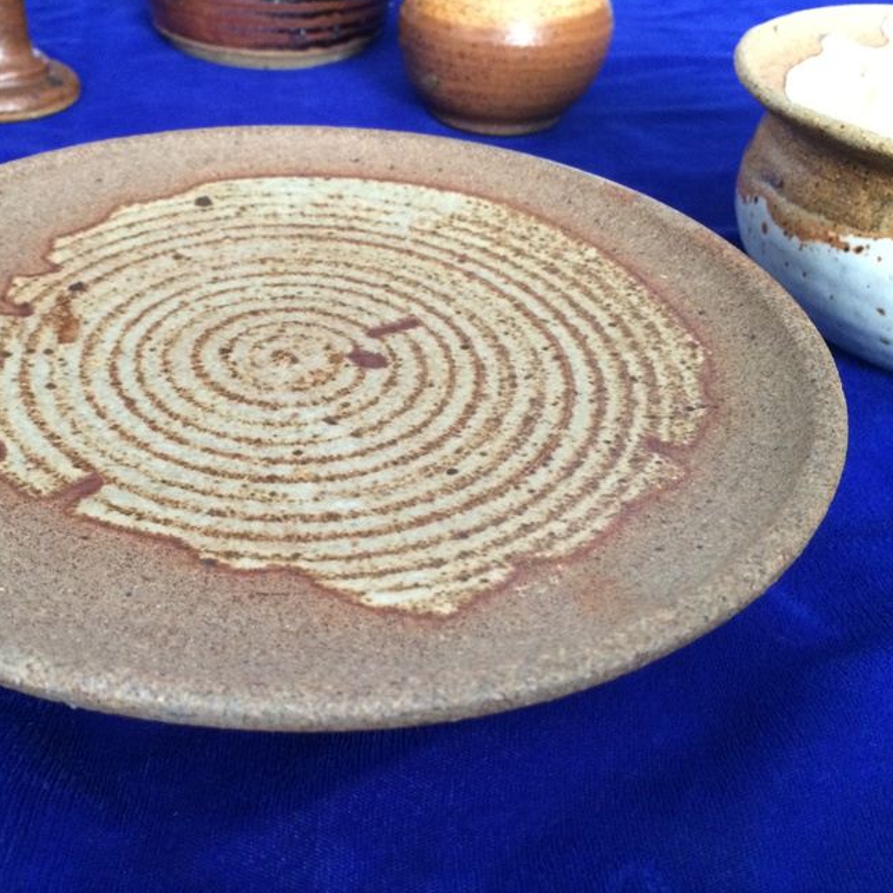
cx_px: 287
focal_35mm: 37
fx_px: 1080
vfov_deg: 44.9
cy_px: 429
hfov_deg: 44.2
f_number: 2.2
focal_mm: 4.12
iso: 320
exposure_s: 1/24
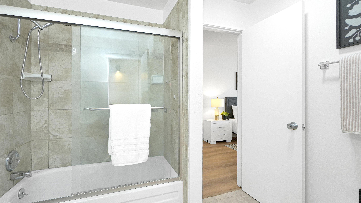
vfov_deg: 67.1
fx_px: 153
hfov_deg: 99.4
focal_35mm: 16
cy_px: 100
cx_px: 177
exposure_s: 1/100
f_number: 4
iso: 640
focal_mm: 10
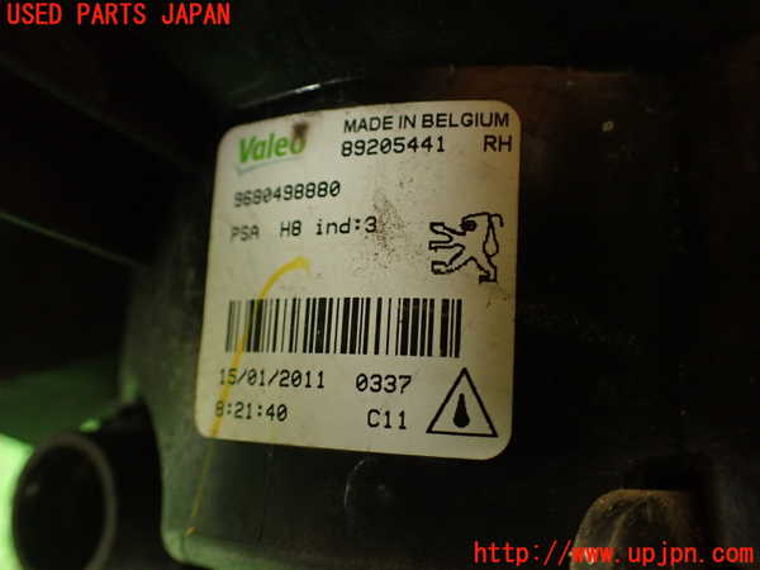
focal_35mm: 32
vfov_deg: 44.2
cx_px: 380
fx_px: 703
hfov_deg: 56.8
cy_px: 285
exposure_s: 1/30
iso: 800
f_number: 2.4
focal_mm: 5.79
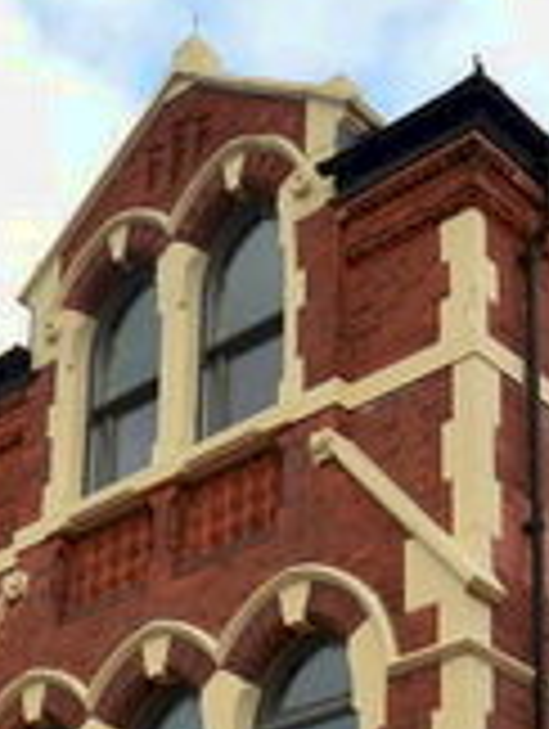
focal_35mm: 87
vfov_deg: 20.5
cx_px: 306
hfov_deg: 17.0
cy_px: 945
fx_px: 1835
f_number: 5.6
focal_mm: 14
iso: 100
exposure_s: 1/125
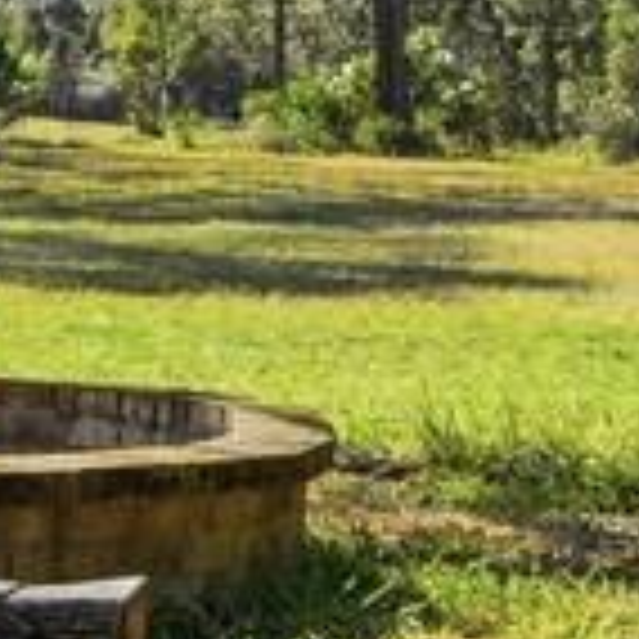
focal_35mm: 158
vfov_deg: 11.0
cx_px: -639
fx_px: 3295
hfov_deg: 10.2
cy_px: 2
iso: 160
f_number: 8
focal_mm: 16.5
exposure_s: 1/3200
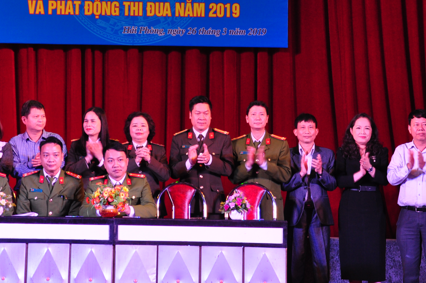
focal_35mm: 119
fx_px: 1406
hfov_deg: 17.2
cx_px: 164
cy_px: 106
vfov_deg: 11.5
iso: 640
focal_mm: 48
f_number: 4.8
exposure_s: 1/25
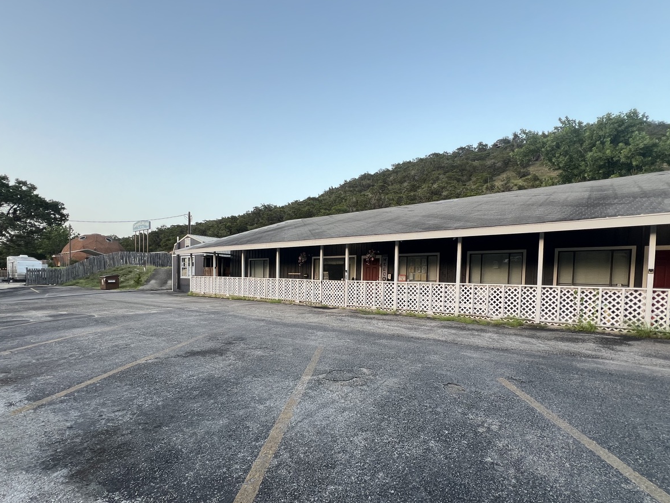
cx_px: 324
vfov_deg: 77.5
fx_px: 310
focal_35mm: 16
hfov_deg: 94.4
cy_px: 294
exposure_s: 1/99
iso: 50
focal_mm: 1.57
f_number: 1.8
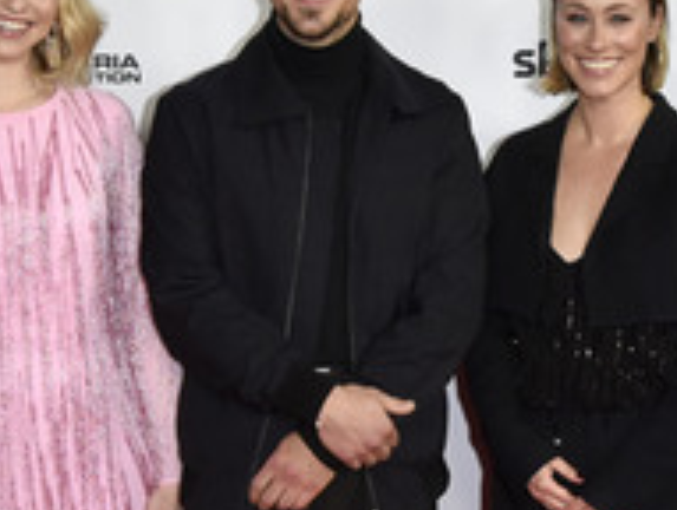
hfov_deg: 22.7
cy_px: 298
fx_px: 1685
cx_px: 307
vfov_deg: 17.2
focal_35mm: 86
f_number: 9
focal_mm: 38
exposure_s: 1/250
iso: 2000
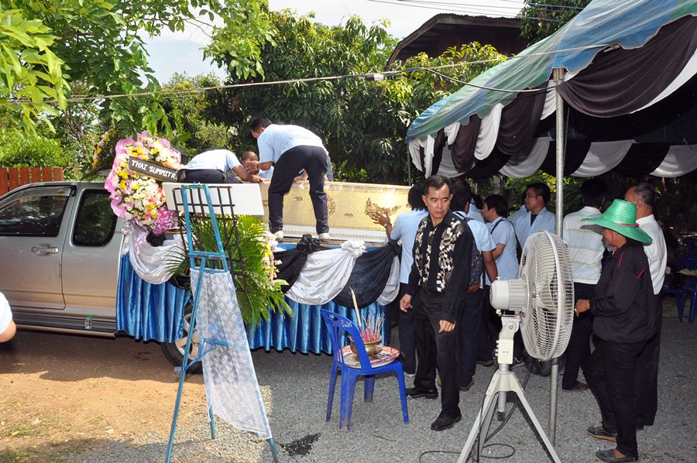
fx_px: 522
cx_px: 348
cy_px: 232
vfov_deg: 47.8
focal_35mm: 27
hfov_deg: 67.4
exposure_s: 1/200
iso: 1600
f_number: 20
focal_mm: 18
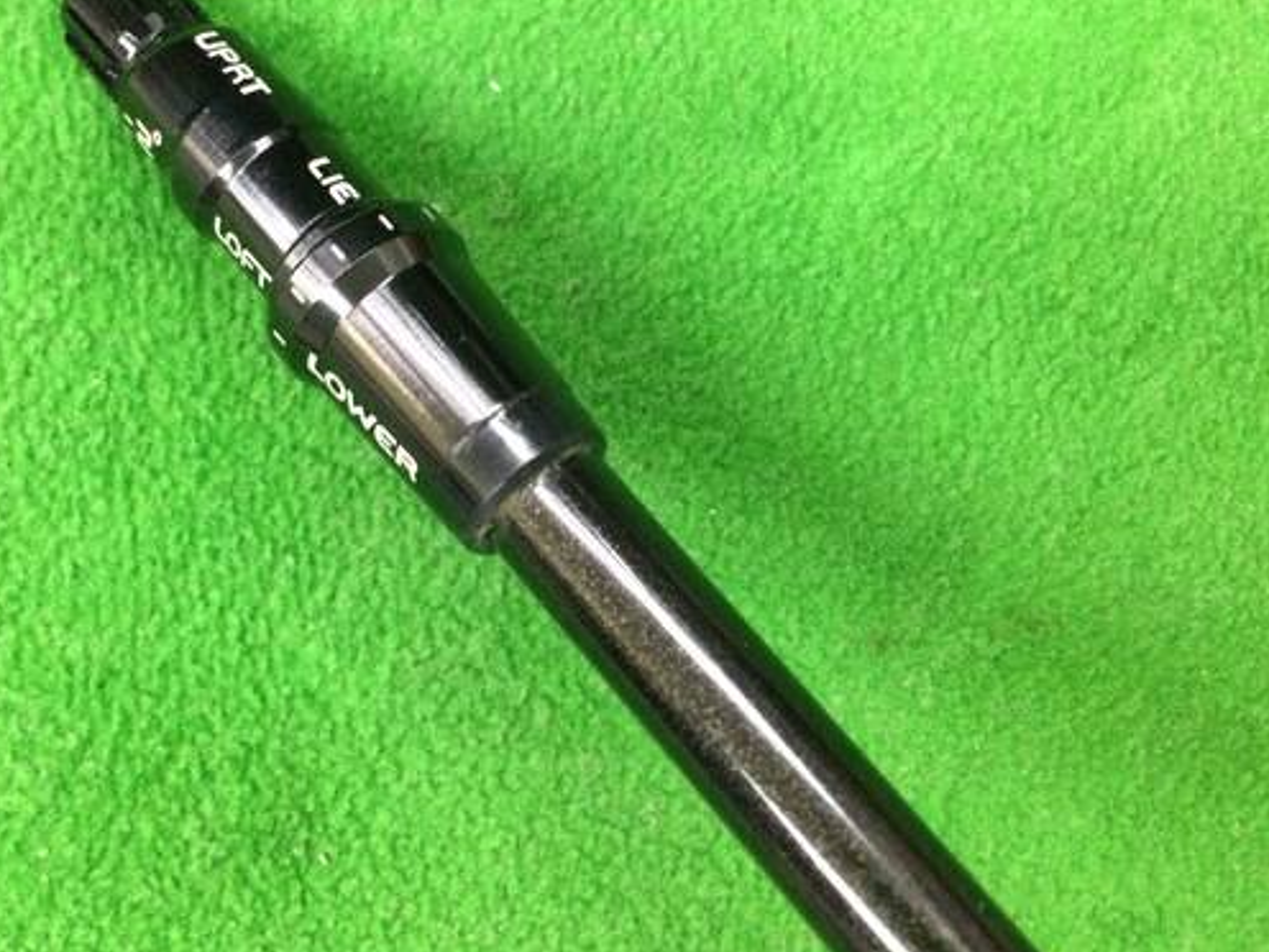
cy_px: 443
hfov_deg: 46.7
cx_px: 581
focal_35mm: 40
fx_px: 1466
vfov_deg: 35.9
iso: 200
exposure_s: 1/24
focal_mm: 3.3
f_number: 2.4
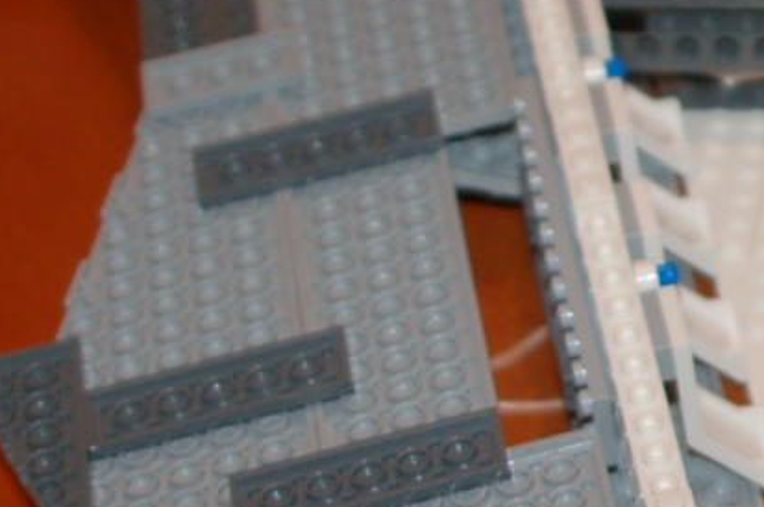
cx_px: 1077
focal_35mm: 175
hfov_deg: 11.4
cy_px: 202
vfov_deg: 7.8
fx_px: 3708
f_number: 3.8
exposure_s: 1/60
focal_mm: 32
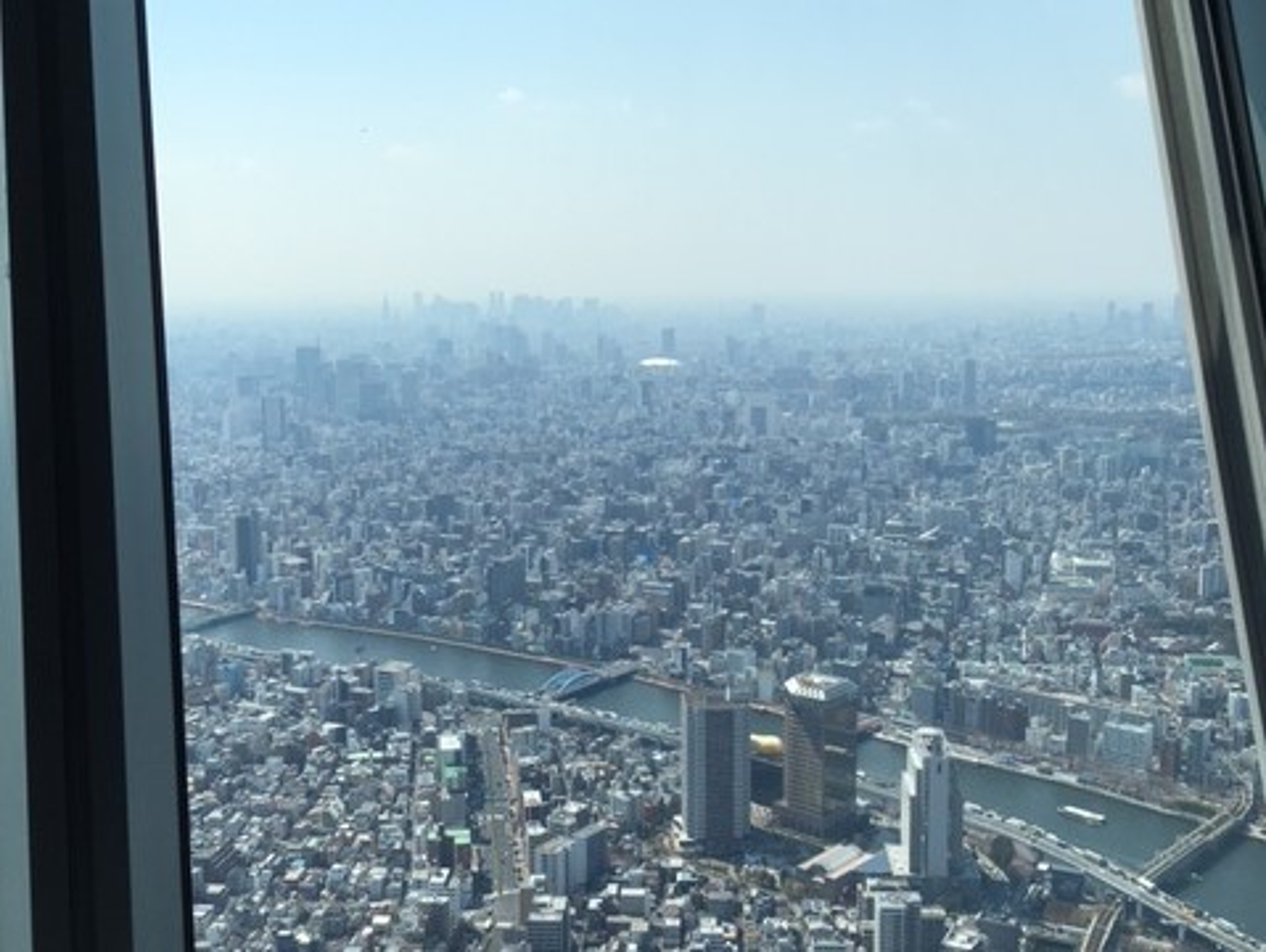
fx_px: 1061
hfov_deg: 61.6
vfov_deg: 48.3
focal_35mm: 29
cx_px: 633
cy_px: 476
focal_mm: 4.15
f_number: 2.2
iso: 25
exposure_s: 1/1832
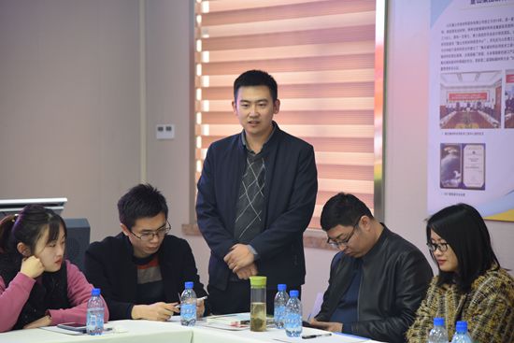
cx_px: 257
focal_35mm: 120
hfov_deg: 17.1
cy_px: 172
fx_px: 1714
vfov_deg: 11.4
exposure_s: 1/60
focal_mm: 120
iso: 1800
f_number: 4
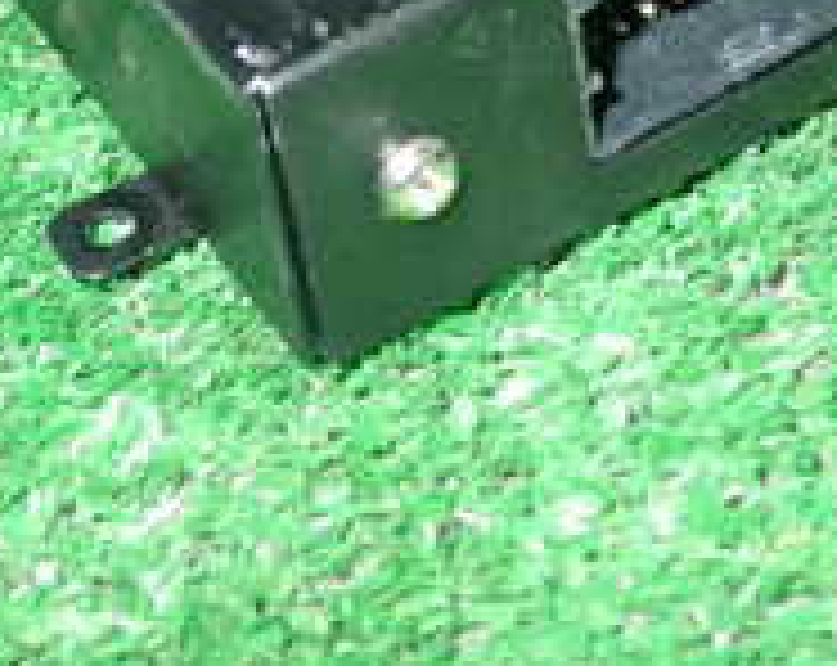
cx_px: 670
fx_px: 2497
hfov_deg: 18.8
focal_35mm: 101
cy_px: -274
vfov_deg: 14.4
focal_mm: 5.79
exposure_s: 1/30
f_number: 7.1
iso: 640
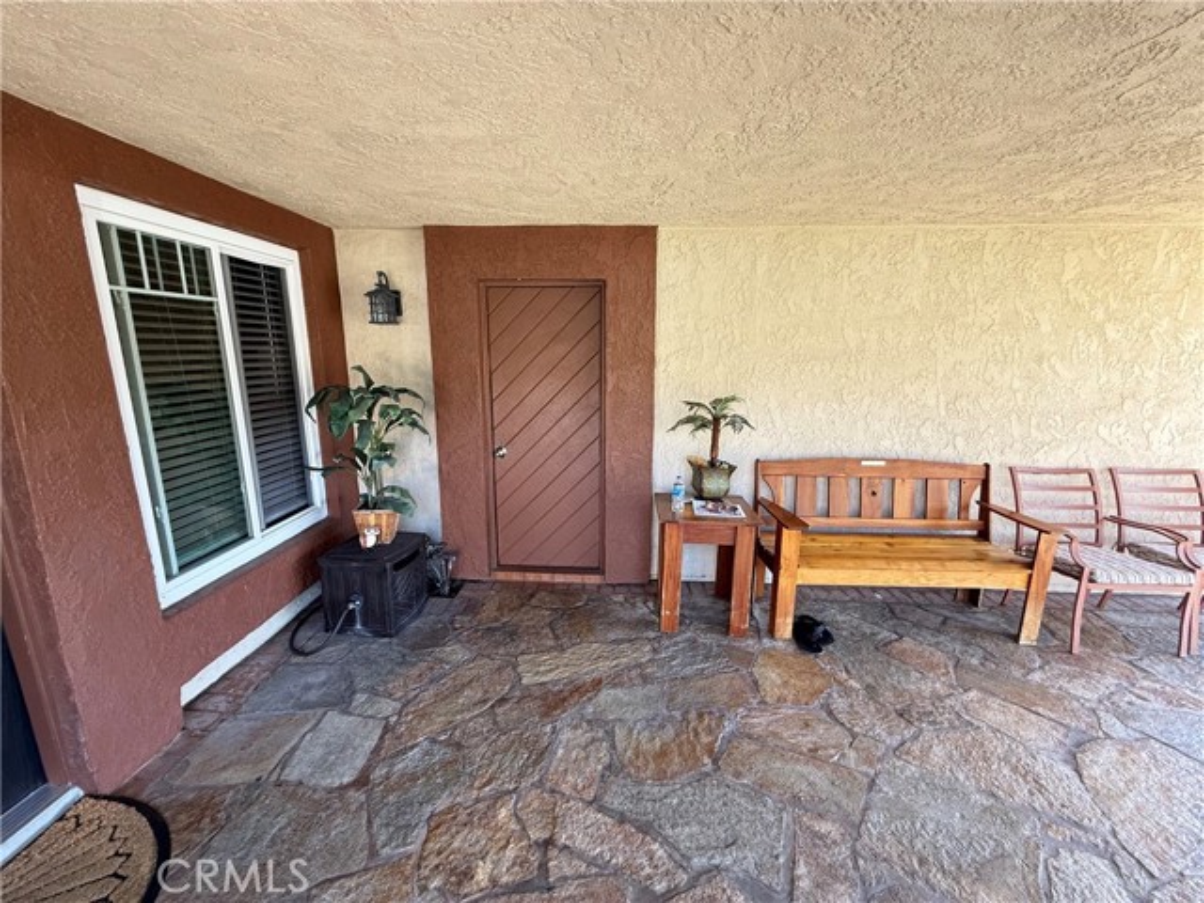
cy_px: 452
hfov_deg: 102.1
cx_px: 602
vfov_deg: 85.7
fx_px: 487
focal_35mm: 14
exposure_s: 1/99
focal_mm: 2.22
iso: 125
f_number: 2.2
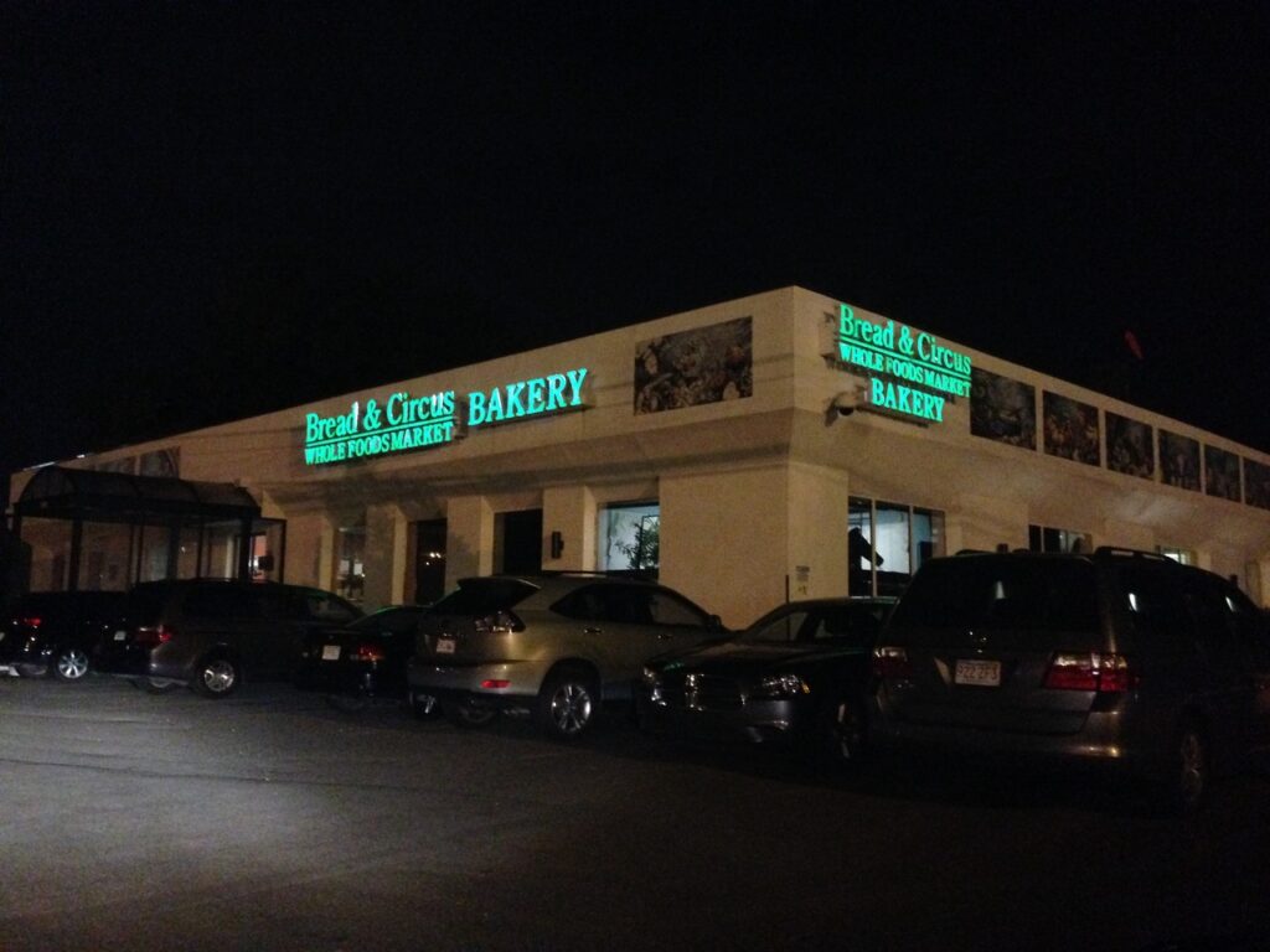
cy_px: 476
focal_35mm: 33
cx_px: 635
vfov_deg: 42.9
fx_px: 1211
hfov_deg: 55.4
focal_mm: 4.12
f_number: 2.4
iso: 800
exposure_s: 1/15
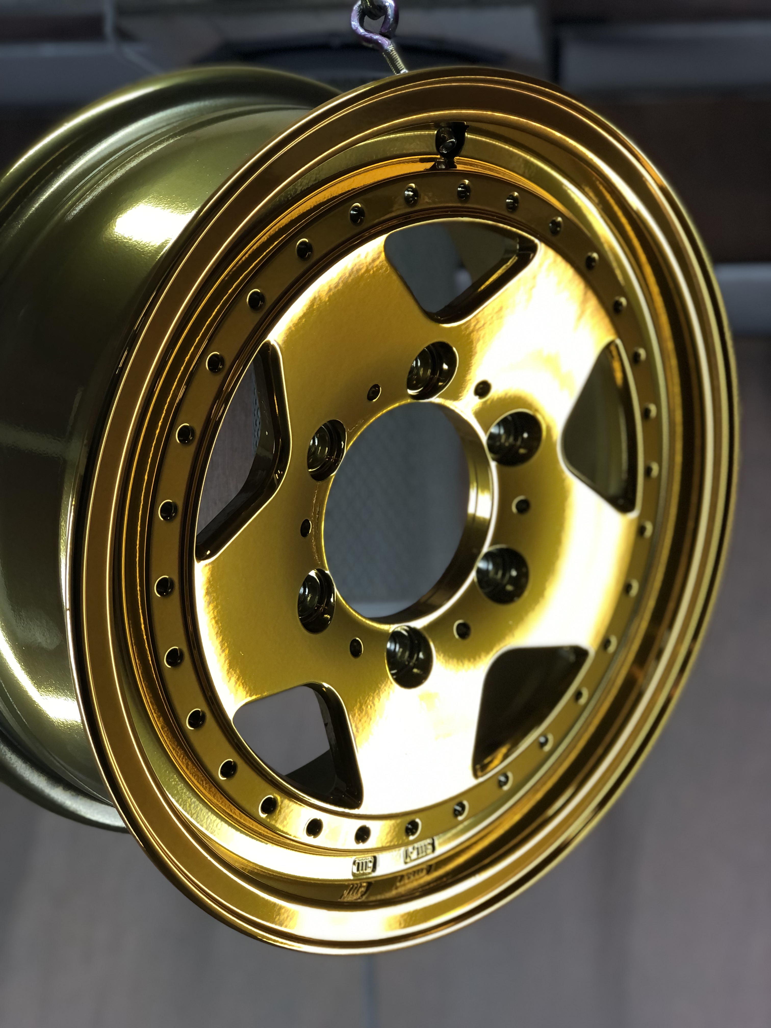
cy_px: 514
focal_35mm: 57
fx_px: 1693
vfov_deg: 33.8
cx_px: 386
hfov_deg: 25.7
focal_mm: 6.6
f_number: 2.8
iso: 25
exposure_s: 1/33
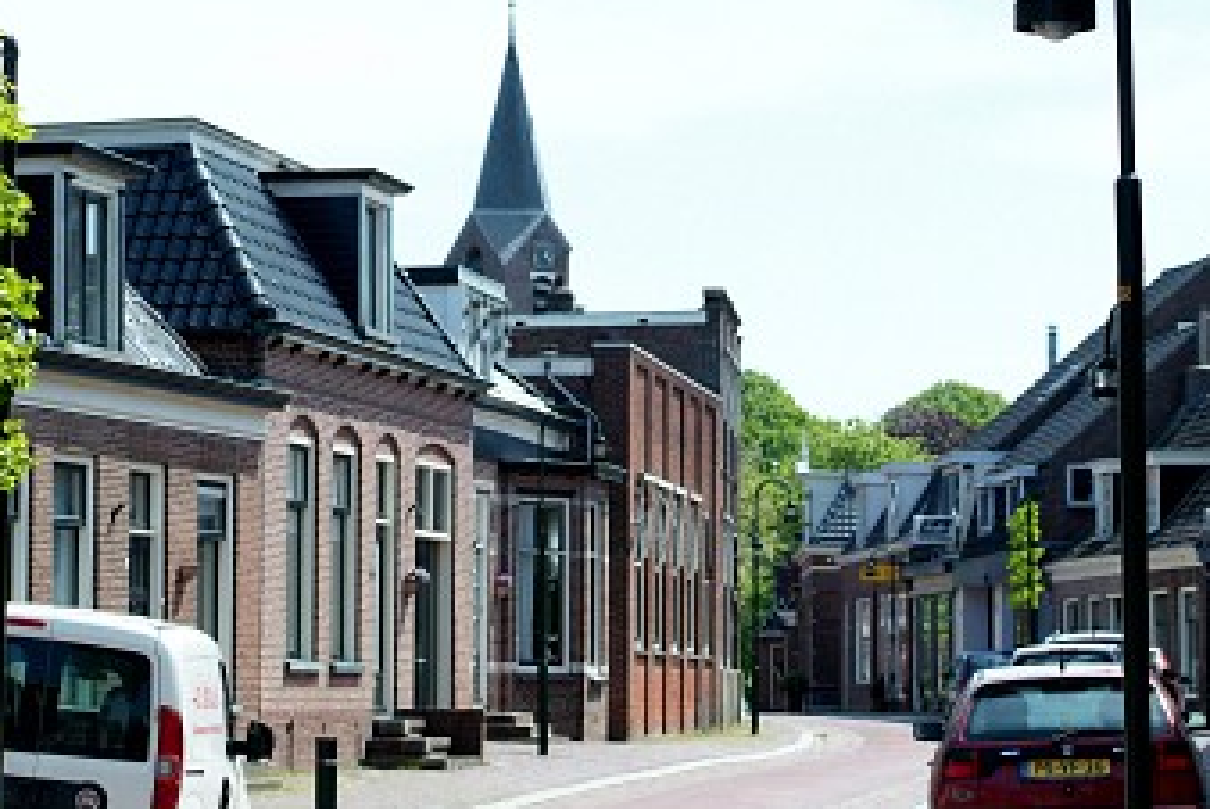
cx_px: 655
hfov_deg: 14.6
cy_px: 449
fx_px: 4709
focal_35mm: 140
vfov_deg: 9.8
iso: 400
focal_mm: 70
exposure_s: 1/750
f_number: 6.7
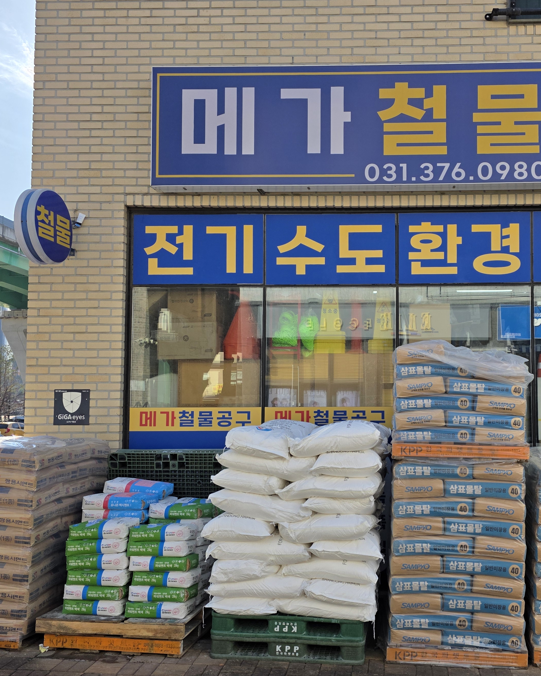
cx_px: 366
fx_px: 680
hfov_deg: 42.7
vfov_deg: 52.8
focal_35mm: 34
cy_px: 368
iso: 80
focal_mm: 6.3
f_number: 1.7
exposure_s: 1/5958
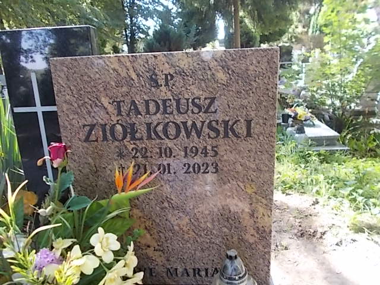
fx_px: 285
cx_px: 190
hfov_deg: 67.3
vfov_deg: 53.1
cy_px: 142
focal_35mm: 26
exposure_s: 1/30
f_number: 3.2
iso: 80
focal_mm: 4.6
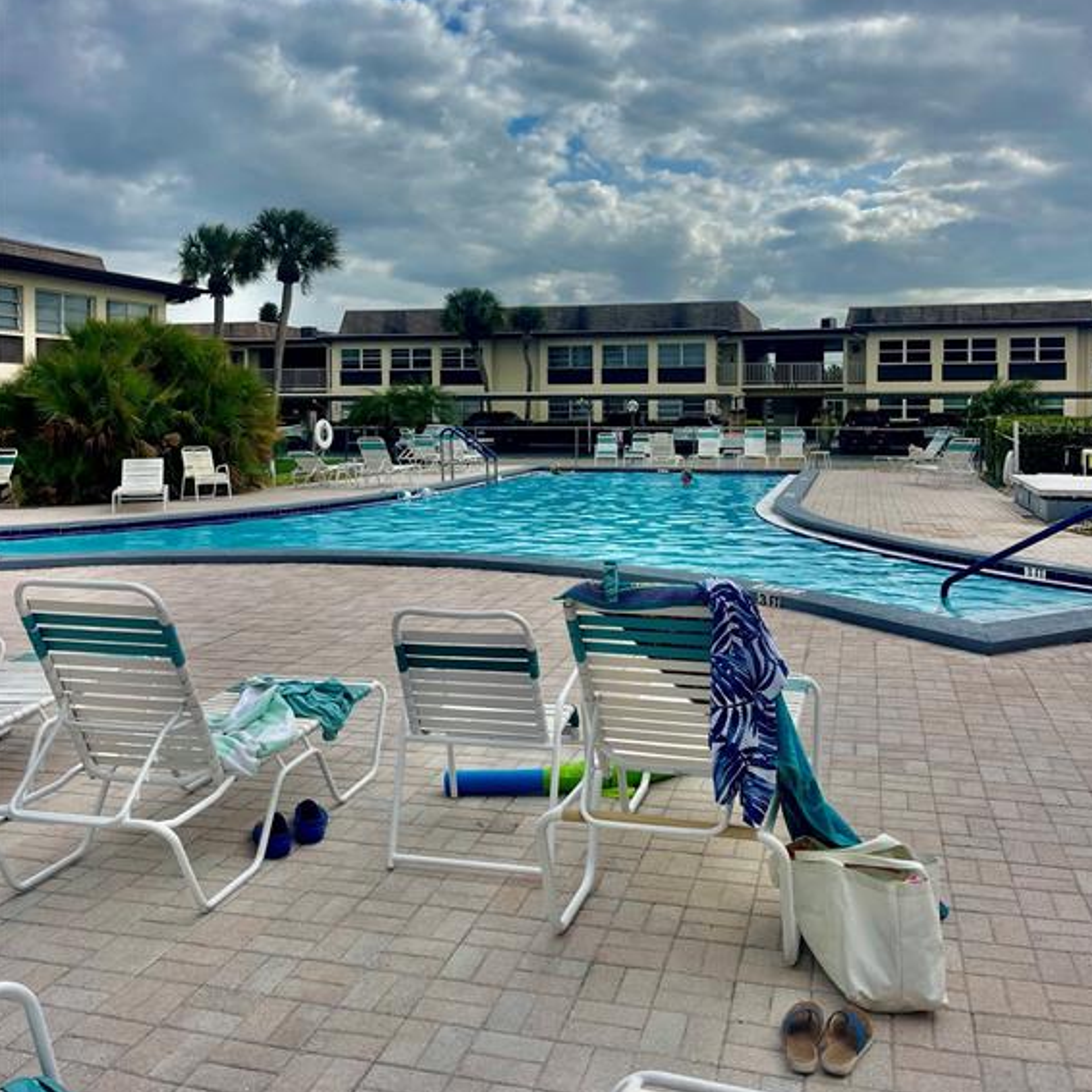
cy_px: 426
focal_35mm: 30
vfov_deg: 53.6
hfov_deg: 54.0
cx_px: 548
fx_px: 1071
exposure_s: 1/5618
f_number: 1.6
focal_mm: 5.1
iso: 32
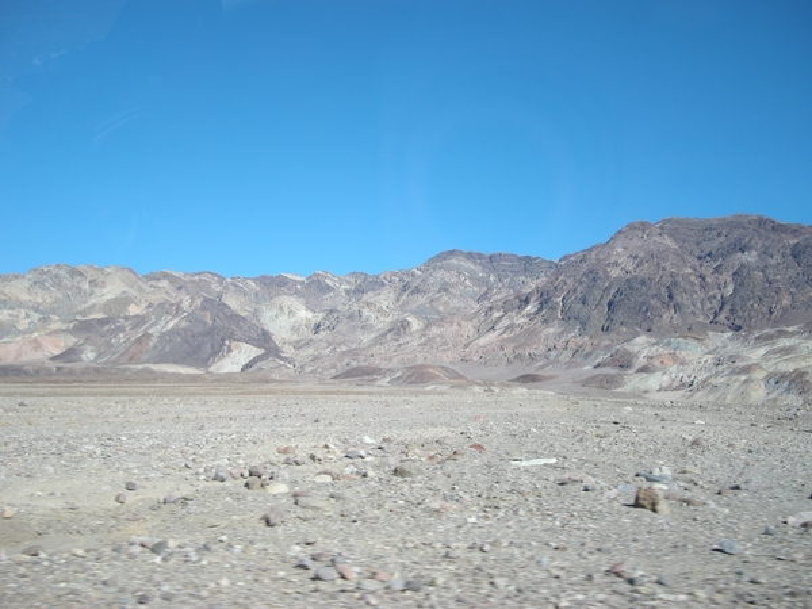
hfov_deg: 50.1
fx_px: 868
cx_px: 406
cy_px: 304
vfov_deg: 38.7
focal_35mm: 37
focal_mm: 7.9
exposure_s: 1/680
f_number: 2.8
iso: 64
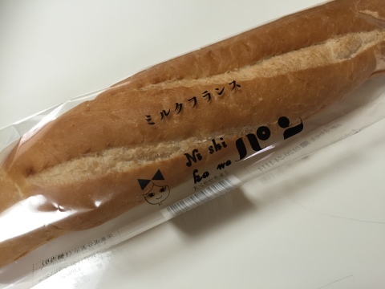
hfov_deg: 61.7
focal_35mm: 29
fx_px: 323
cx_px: 192
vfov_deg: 48.2
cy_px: 144
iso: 64
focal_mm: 4.15
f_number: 2.2
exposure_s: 1/30
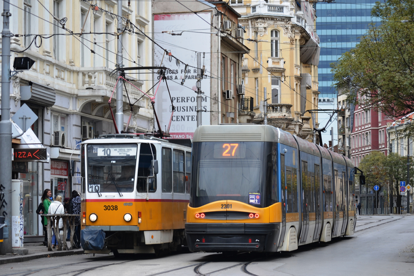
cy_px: 138
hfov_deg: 16.7
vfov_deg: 11.1
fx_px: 1415
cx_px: 207
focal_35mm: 123
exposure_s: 1/125
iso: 110
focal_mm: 82
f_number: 5.6
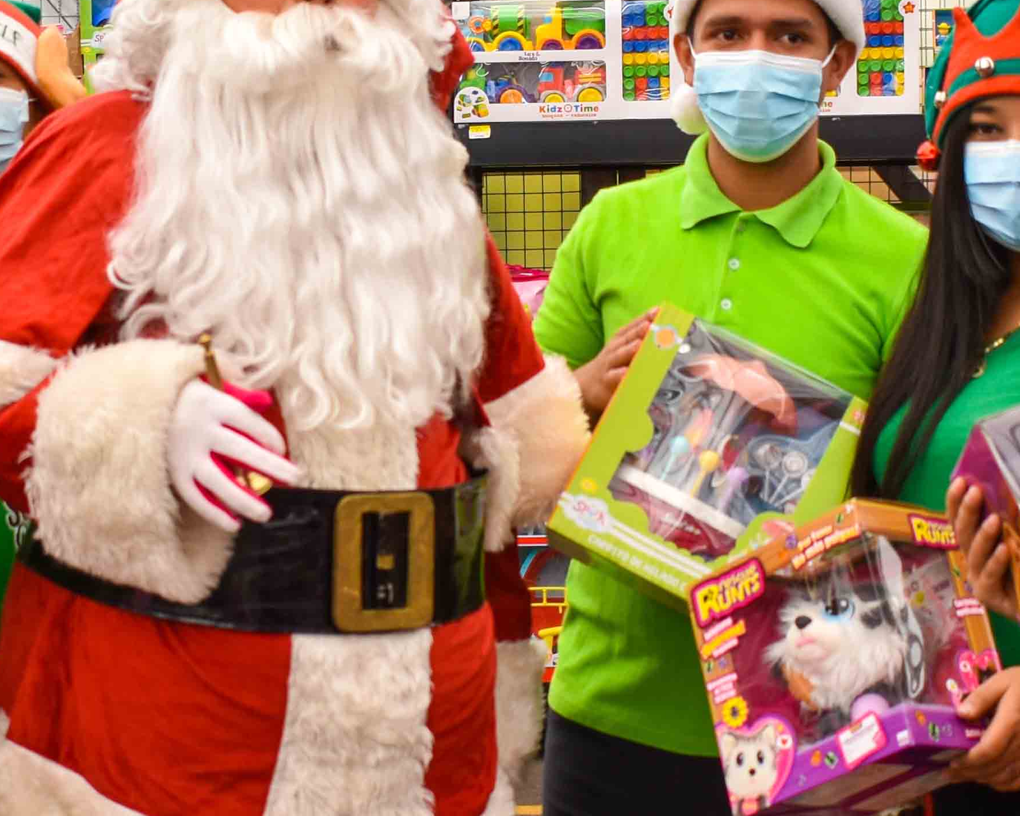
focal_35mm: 110
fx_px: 3308
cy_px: 462
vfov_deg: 14.1
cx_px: 348
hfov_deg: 17.5
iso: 180
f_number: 3.8
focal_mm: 23
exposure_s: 1/100
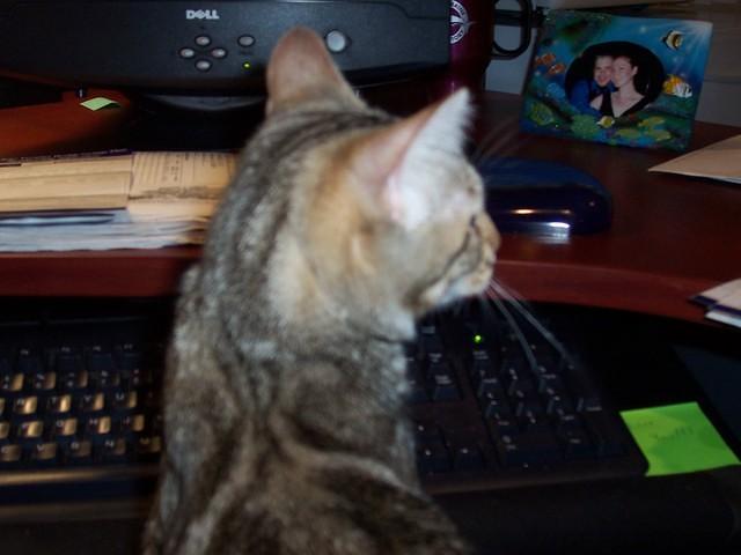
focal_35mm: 46
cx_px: 370
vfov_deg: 31.5
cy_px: 278
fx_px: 985
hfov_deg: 41.2
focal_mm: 7
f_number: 3
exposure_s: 1/60
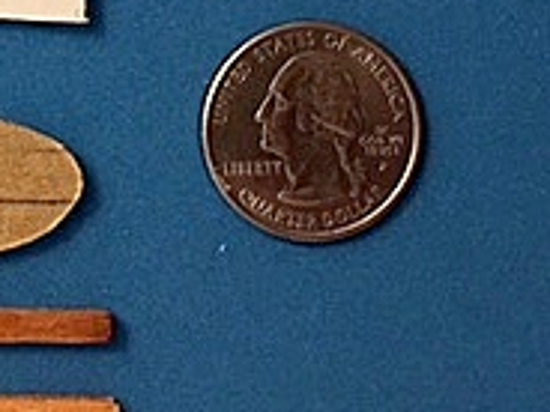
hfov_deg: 17.9
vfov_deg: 14.0
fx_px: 1605
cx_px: -200
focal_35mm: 101
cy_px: -137
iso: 64
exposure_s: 1/15
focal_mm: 4.15
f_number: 2.2
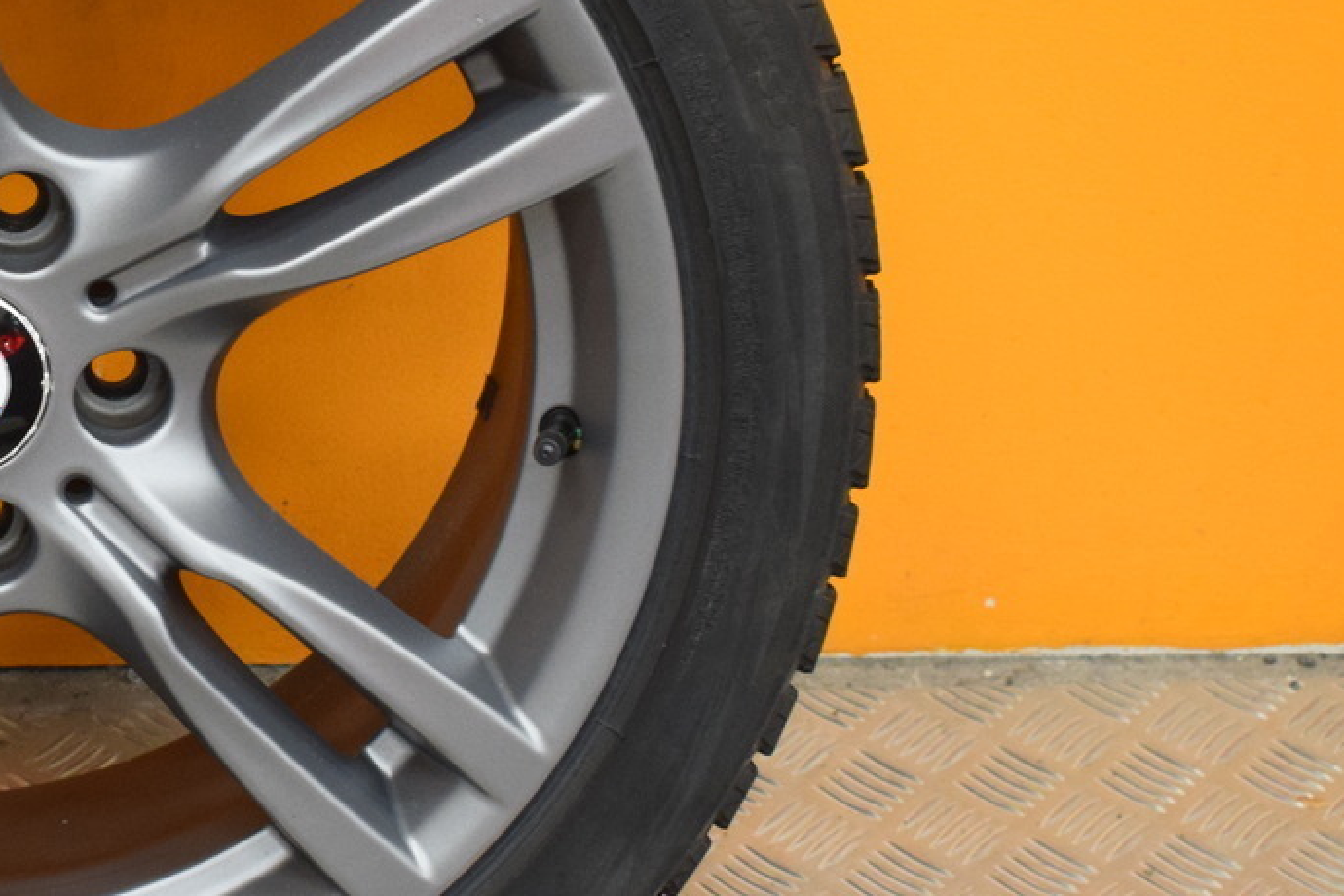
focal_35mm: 109
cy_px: 358
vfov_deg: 12.5
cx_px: -49
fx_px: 4076
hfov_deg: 18.2
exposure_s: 1/60
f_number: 4.2
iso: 1400
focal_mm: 31
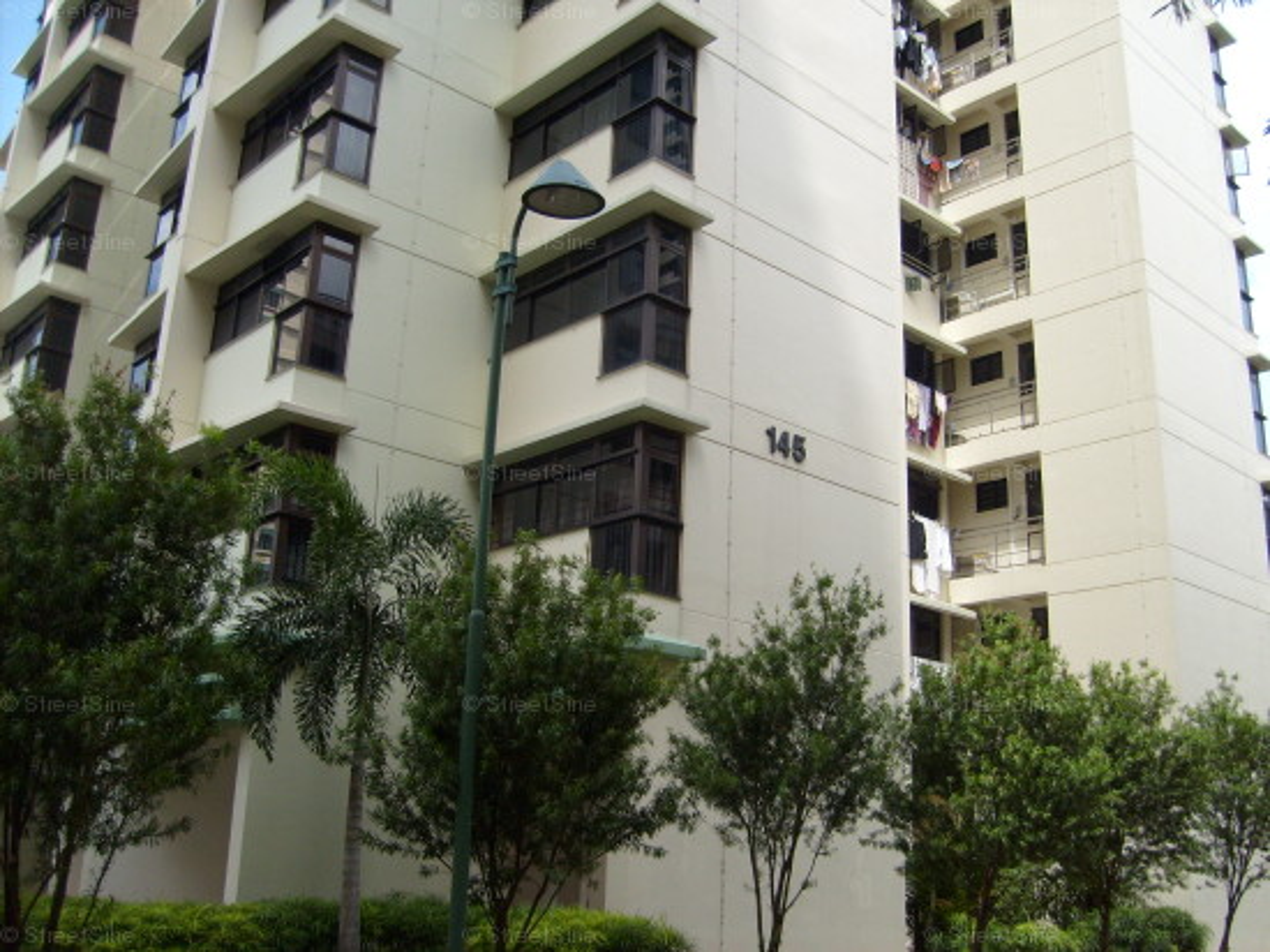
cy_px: 476
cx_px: 635
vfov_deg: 40.7
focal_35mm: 35
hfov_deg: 52.6
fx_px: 1284
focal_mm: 5.8
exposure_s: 1/125
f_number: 7.1
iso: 80
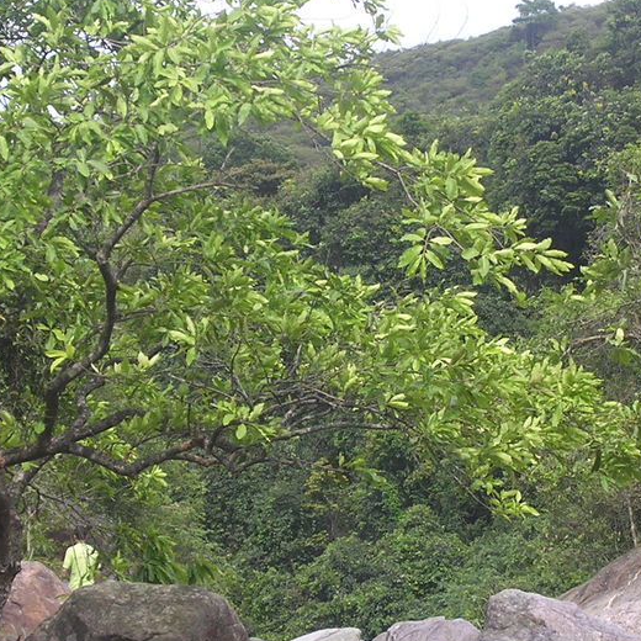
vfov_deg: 10.0
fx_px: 3645
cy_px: 359
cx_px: 320
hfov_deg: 10.0
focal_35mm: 174
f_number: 4.5
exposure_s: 1/139
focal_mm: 15.2
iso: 100
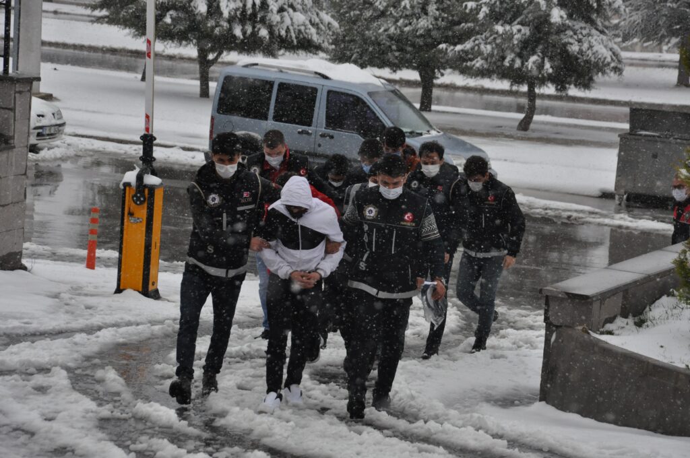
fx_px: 2441
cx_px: 345
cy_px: 229
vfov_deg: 10.7
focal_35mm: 128
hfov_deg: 16.1
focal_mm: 85
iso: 800
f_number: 10
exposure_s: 1/1600
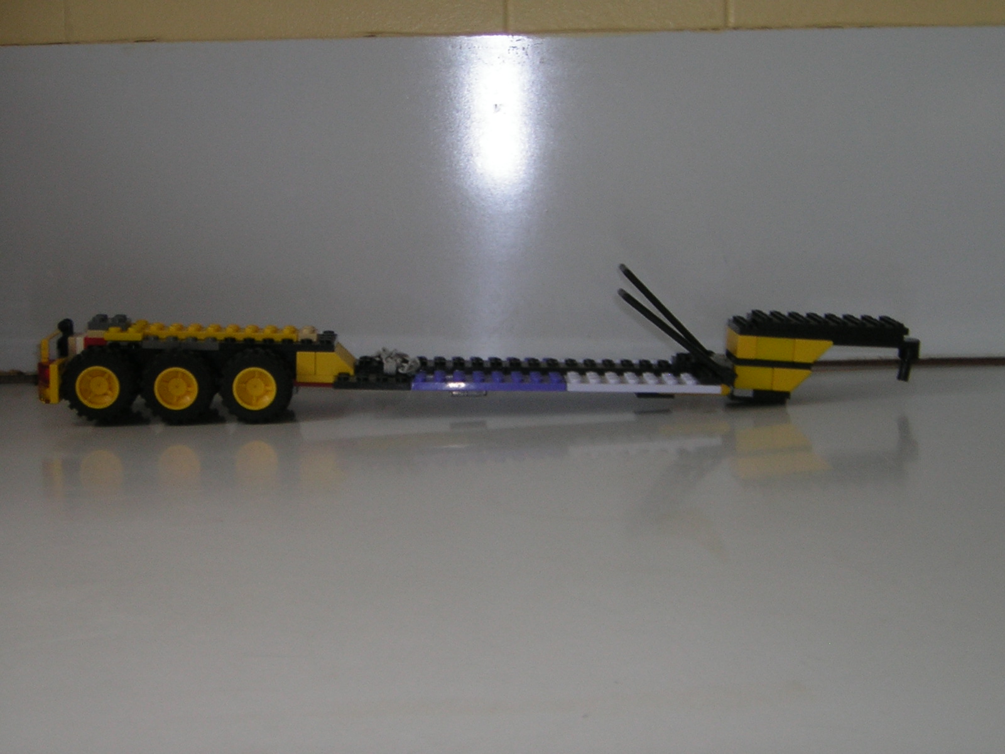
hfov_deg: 31.2
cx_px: 502
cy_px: 377
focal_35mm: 62
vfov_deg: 23.7
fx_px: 1800
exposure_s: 1/30
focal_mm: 8.1
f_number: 3.4
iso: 50
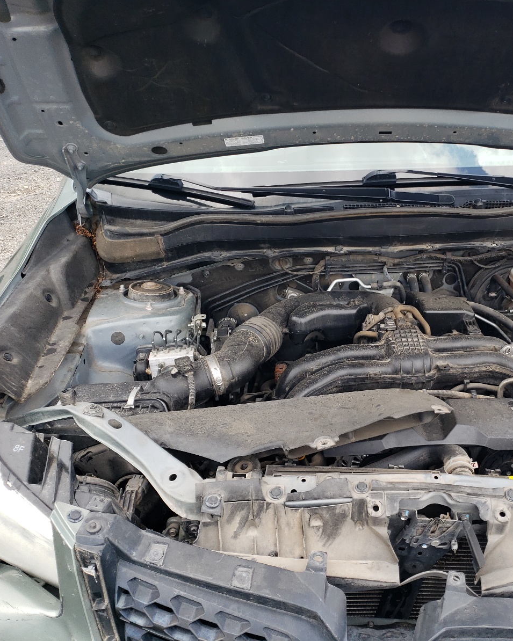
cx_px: 383
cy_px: 319
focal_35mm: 34
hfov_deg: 42.1
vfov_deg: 52.8
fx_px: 645
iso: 50
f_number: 1.5
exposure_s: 1/455
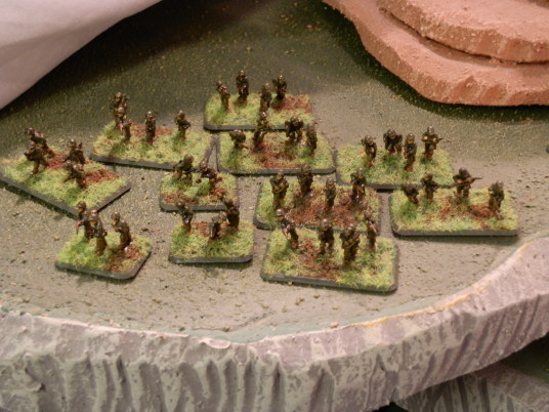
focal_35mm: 61
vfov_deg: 24.0
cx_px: 274
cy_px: 206
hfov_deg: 31.7
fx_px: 967
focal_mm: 10.99
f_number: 3.7
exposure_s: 1/8
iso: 250
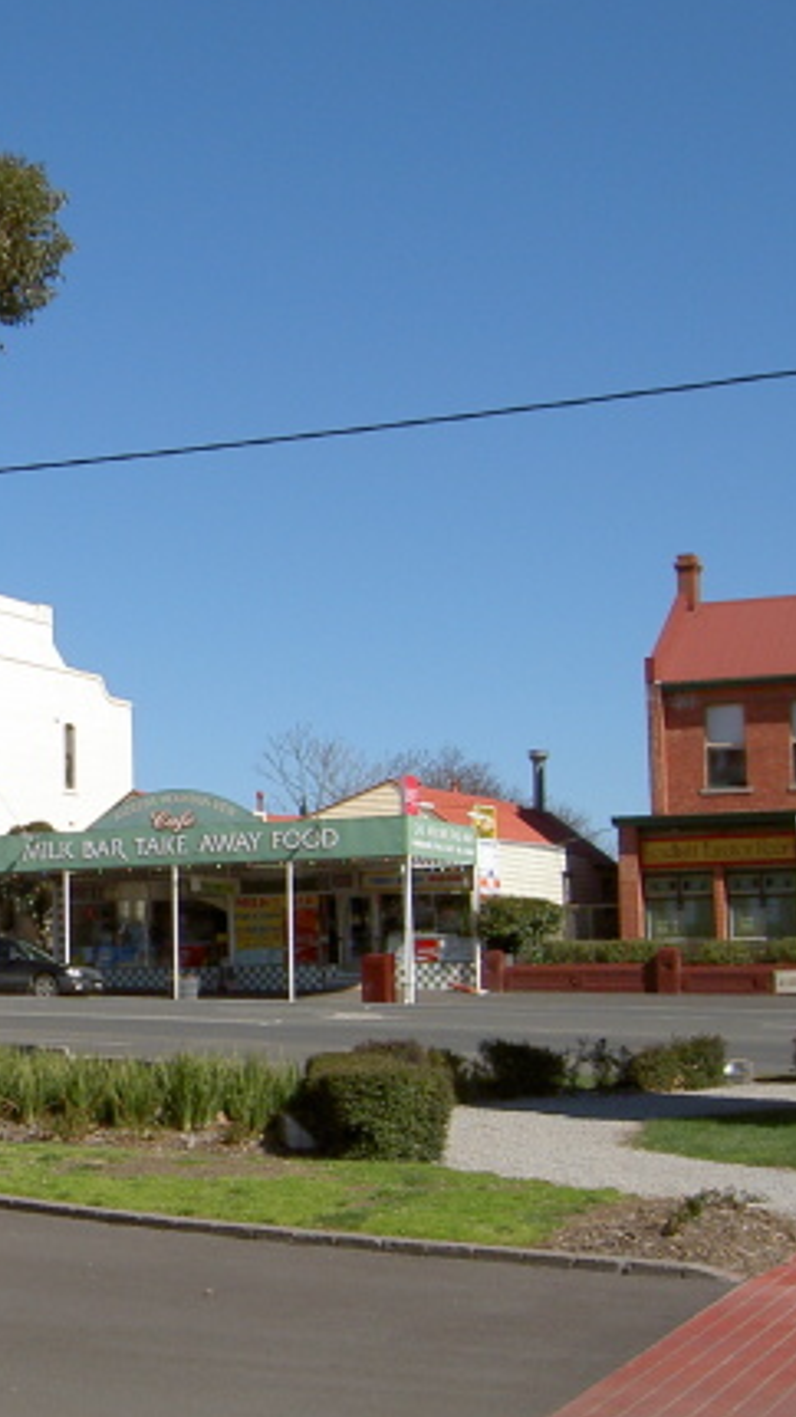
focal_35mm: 55
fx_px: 2067
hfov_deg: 20.3
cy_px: 684
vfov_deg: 37.9
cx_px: -184
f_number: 4.7
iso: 50
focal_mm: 5.6
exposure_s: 1/500
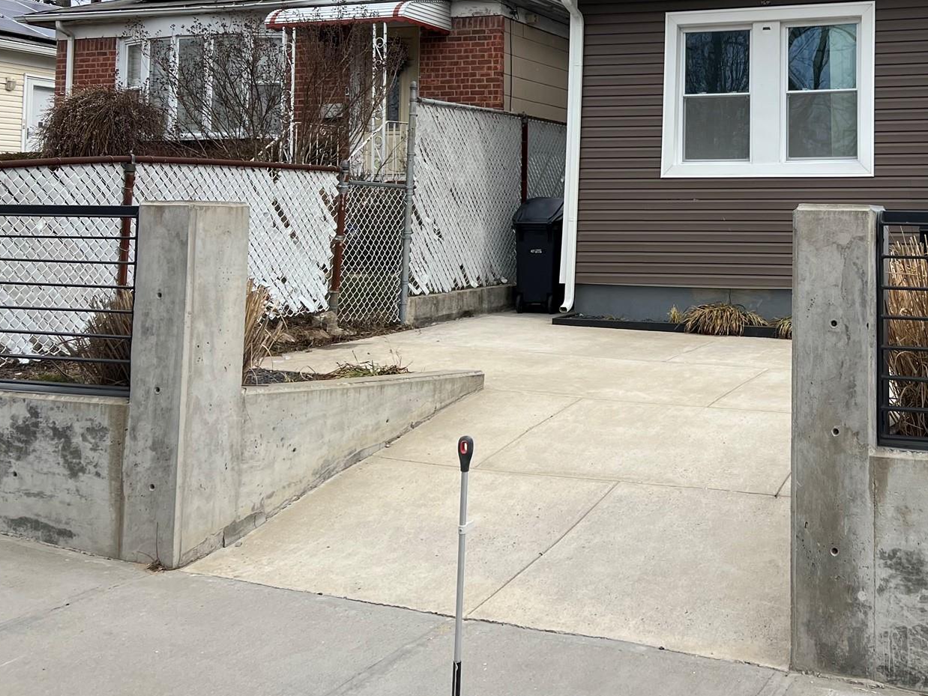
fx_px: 1153
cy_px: 156
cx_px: 732
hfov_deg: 42.1
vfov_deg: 32.8
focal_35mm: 43
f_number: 1.5
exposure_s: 1/2994
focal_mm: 5.7
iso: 50
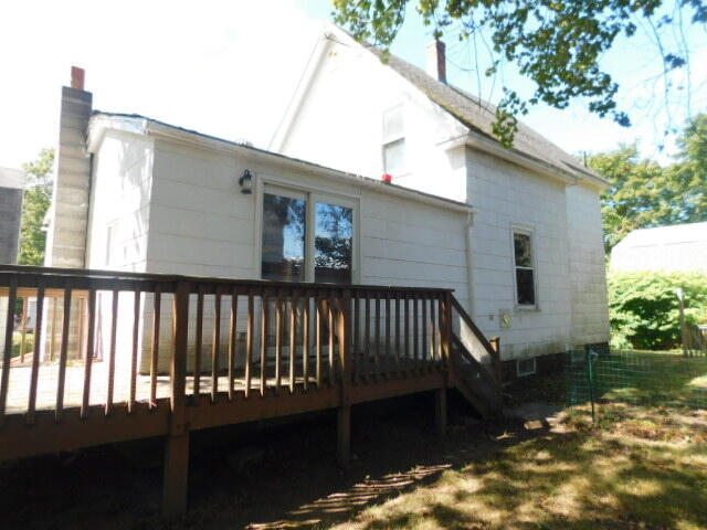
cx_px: 354
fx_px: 470
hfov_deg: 73.9
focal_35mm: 23
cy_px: 265
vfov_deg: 58.9
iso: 125
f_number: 3
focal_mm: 4
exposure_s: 1/320
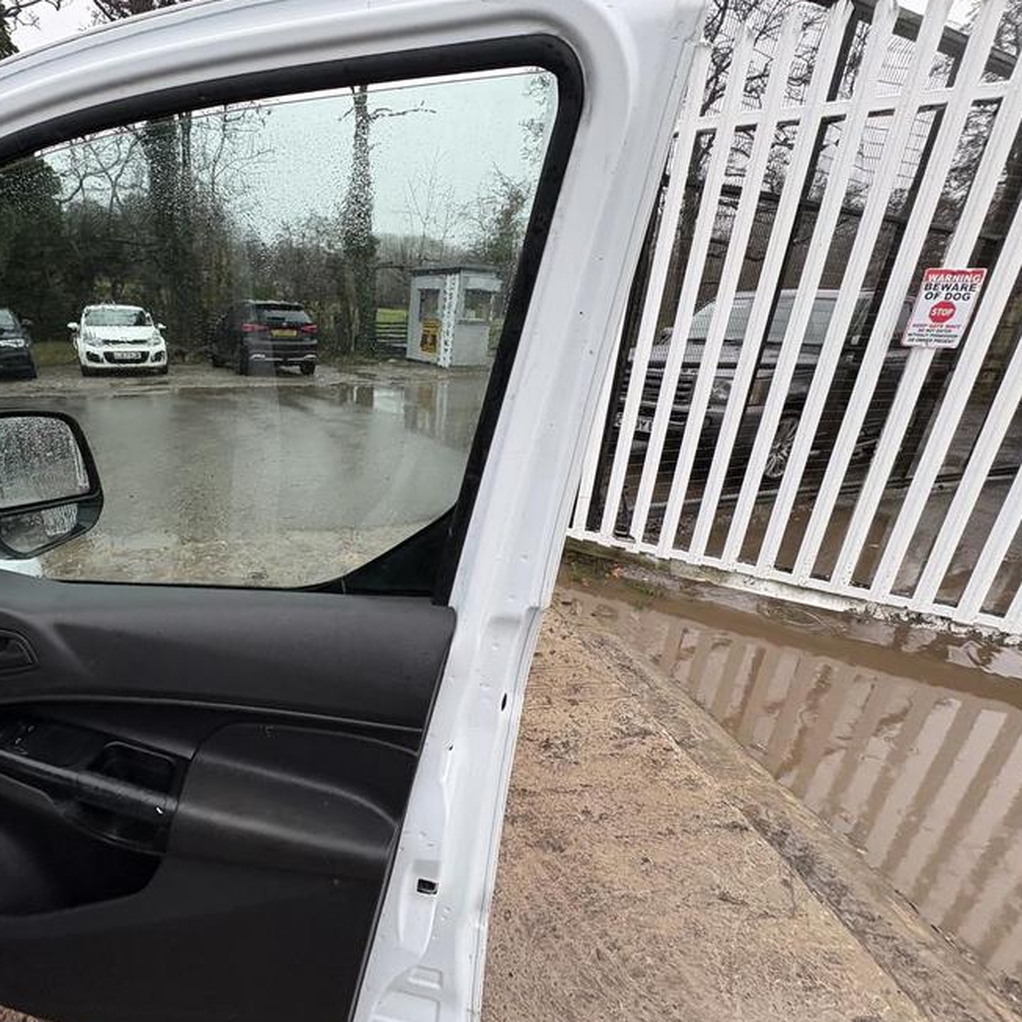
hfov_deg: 81.6
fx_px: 568
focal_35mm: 17
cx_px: 354
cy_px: 513
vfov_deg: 84.0
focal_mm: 2.22
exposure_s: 1/99
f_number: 2.2
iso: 64
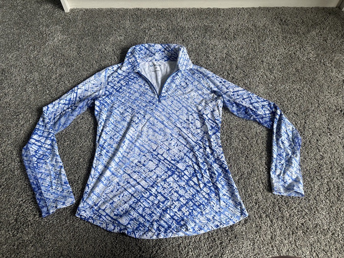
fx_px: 239
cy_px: 129
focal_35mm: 24
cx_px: 172
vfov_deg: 56.8
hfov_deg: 71.6
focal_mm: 6.86
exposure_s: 1/64
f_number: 1.78
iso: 250
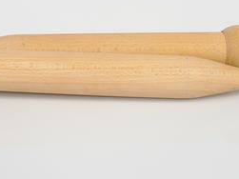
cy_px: 57
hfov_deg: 32.6
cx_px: 90
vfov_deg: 24.6
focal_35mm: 59
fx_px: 407
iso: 100
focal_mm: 7.6
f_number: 2.8
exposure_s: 1/49.7
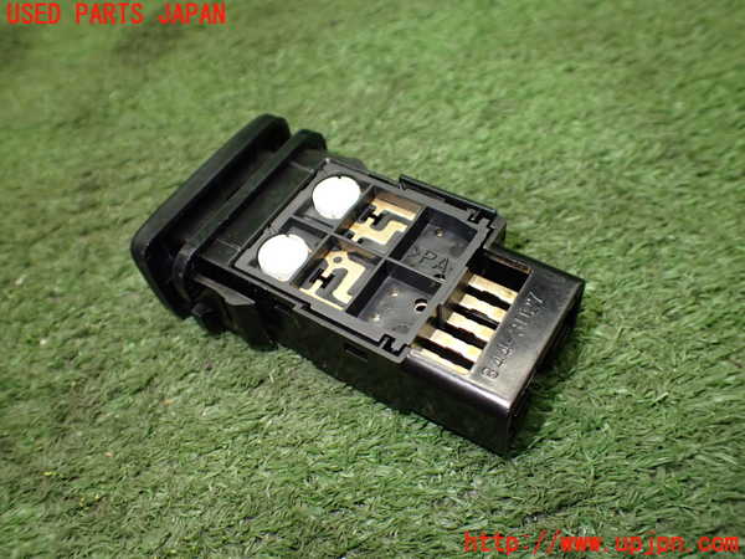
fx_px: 646
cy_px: 280
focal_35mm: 30
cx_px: 372
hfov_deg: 60.0
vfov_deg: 46.8
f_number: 2.3
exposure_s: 1/125
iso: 640
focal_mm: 5.4
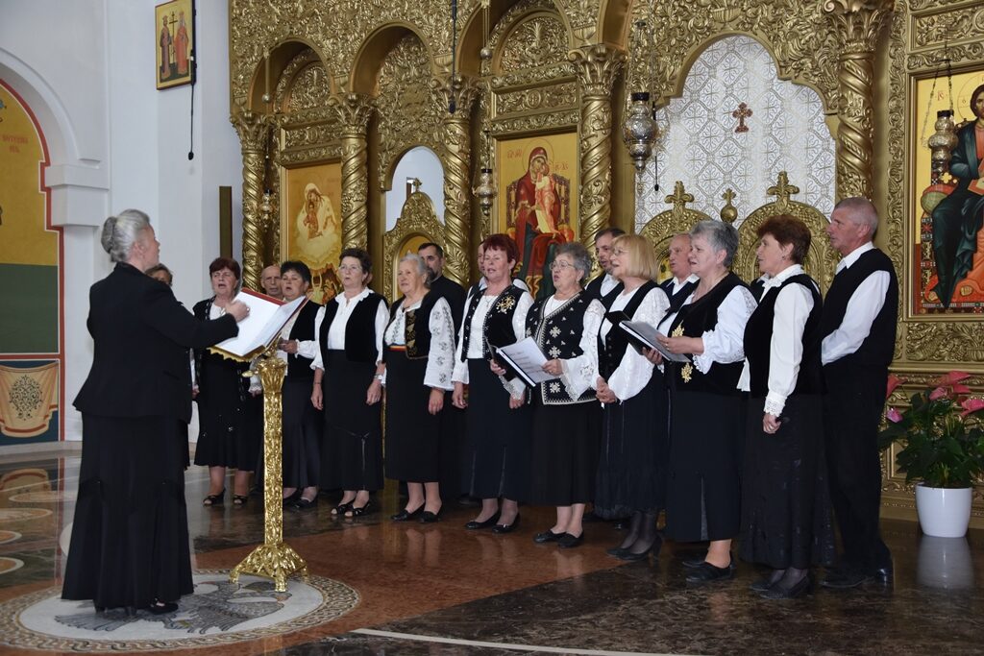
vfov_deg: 31.9
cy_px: 328
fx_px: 1148
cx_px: 492
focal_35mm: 42
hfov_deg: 46.4
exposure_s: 1/60
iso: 720
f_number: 4
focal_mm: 28
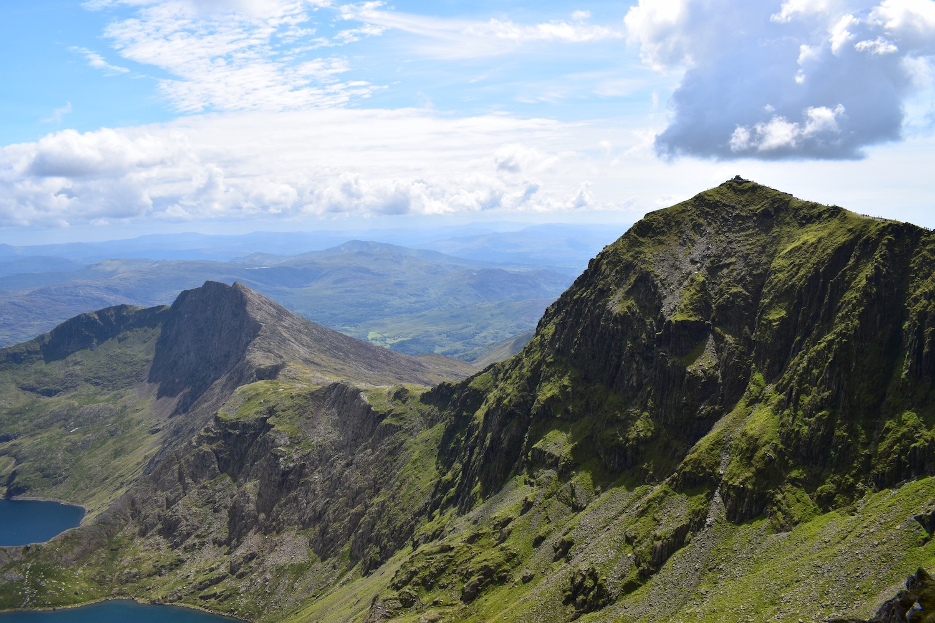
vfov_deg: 47.9
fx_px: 701
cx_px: 468
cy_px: 312
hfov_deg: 67.4
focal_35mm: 27
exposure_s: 1/500
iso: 280
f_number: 11
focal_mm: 18
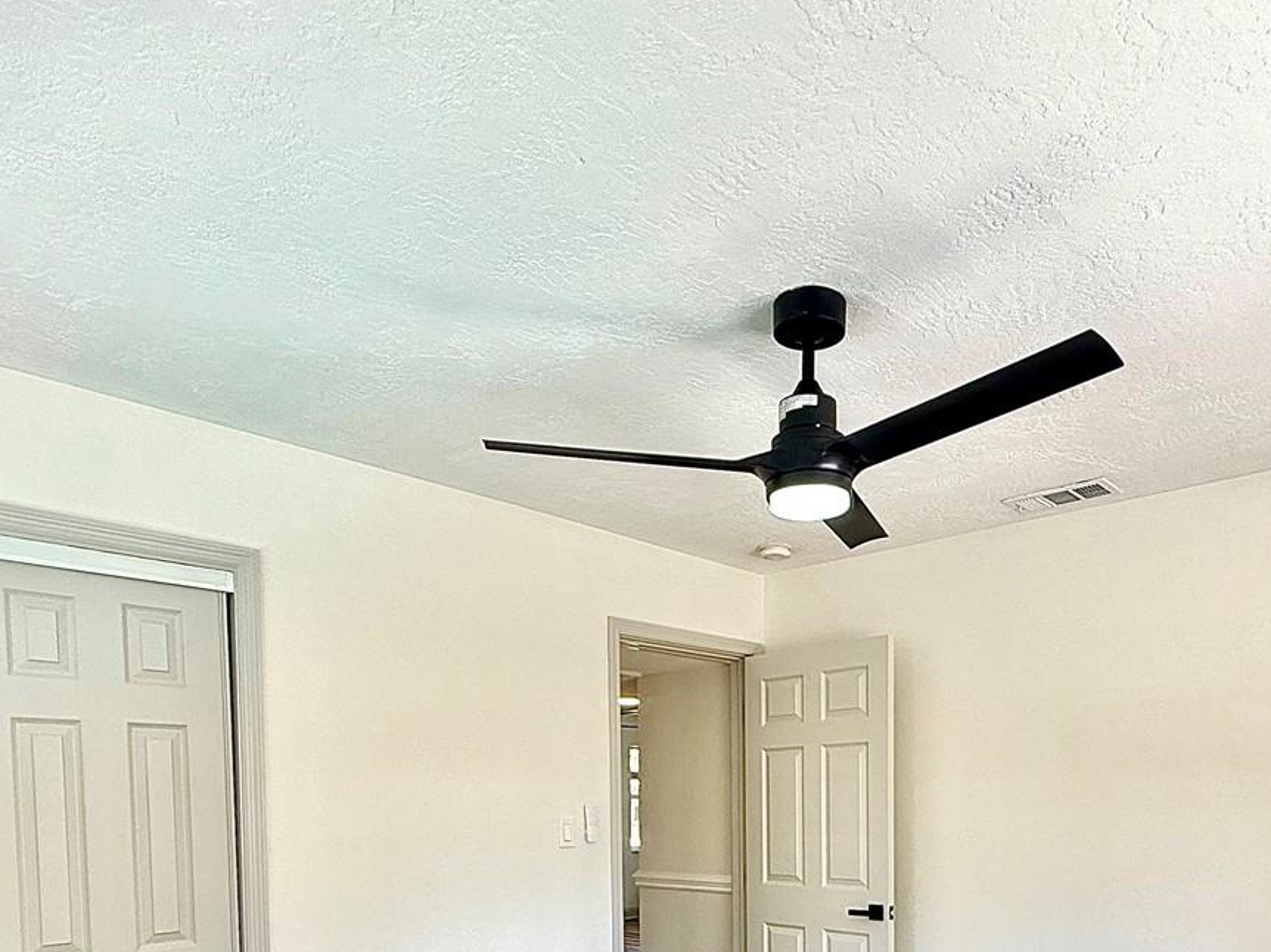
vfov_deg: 48.1
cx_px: 743
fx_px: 954
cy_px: 840
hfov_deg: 66.9
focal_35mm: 26
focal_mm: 2.22
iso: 64
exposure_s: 1/140
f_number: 2.2
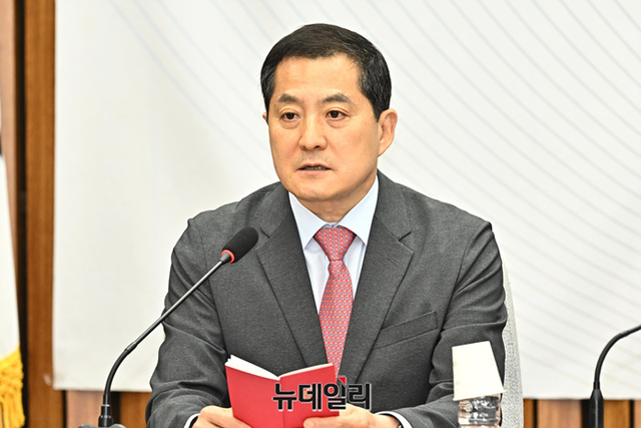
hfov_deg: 8.2
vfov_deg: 5.5
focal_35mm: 250
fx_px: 4452
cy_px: 214
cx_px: 320
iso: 2000
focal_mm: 250
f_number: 6.3
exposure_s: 1/250
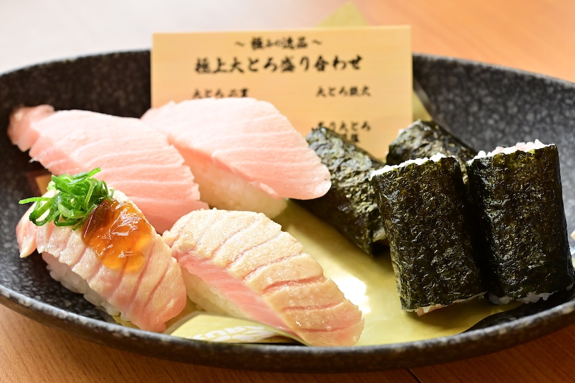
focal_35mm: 60
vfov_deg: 22.6
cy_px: 192
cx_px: 288
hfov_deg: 33.4
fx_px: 958
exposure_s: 1/250
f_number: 7.1
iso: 6400
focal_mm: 60
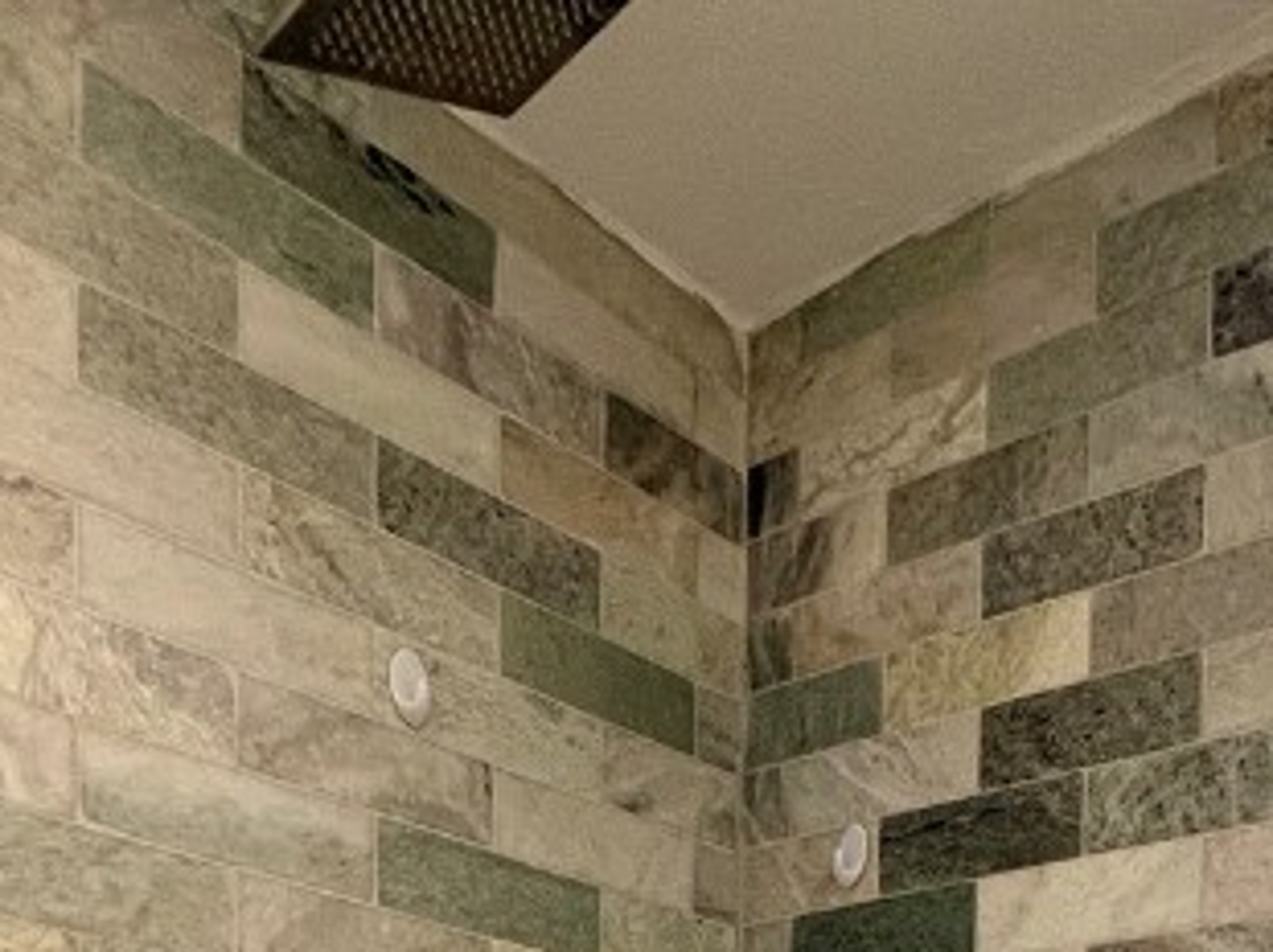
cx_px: 1023
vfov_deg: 25.2
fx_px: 1580
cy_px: 1440
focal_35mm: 43
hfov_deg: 41.9
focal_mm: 1.57
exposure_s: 1/60
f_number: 1.8
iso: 160
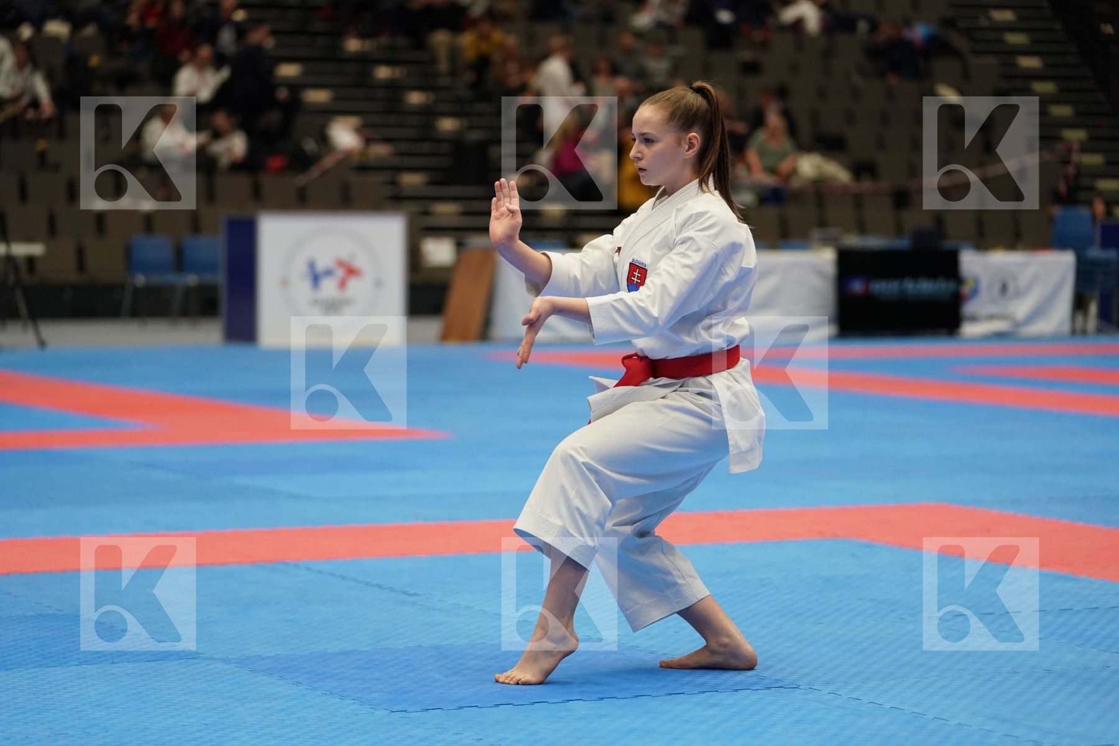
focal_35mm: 109
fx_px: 3388
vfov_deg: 12.6
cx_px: 560
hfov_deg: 18.8
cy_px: 373
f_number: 2.8
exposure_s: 1/500
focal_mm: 109
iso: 1000
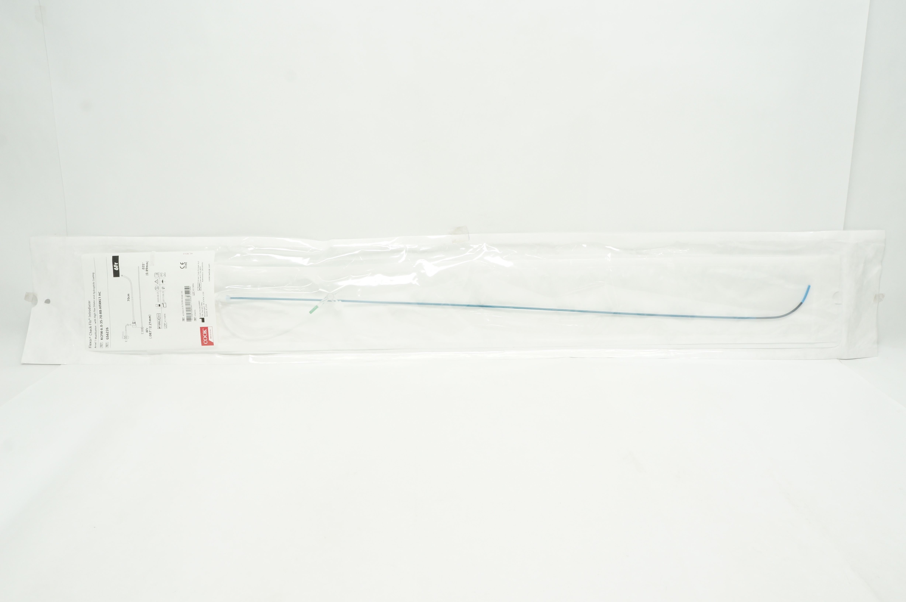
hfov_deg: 62.0
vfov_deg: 43.5
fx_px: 754
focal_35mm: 30
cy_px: 301
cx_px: 453
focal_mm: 20
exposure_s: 1/15
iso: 400
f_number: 11
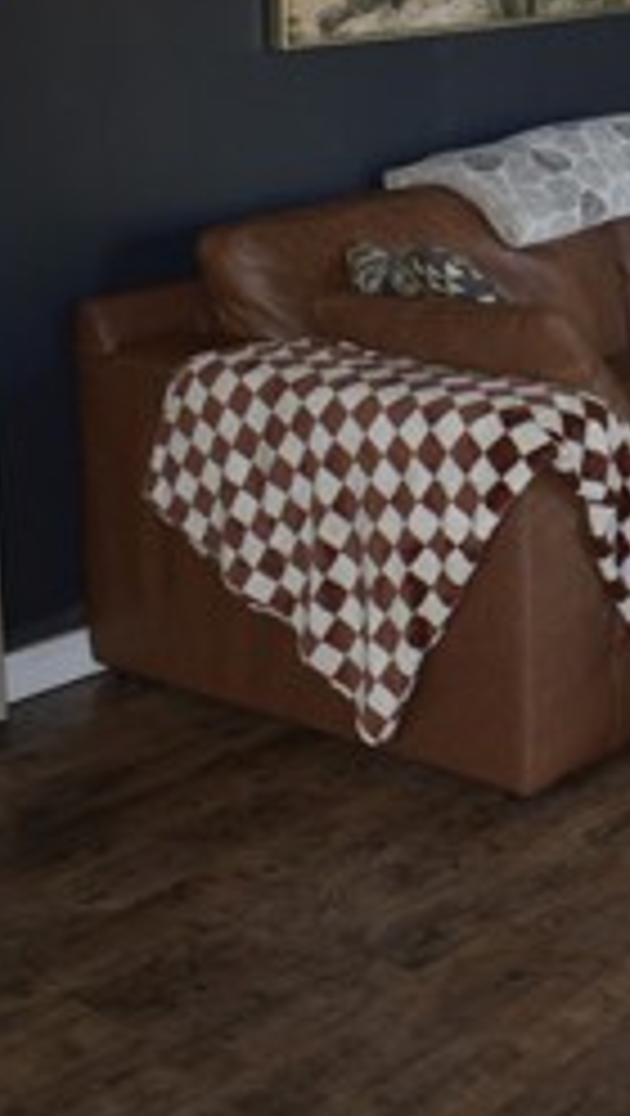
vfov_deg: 28.2
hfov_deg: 15.5
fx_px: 2162
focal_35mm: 73
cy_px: 178
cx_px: 891
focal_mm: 18
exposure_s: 1/40
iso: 200
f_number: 3.5
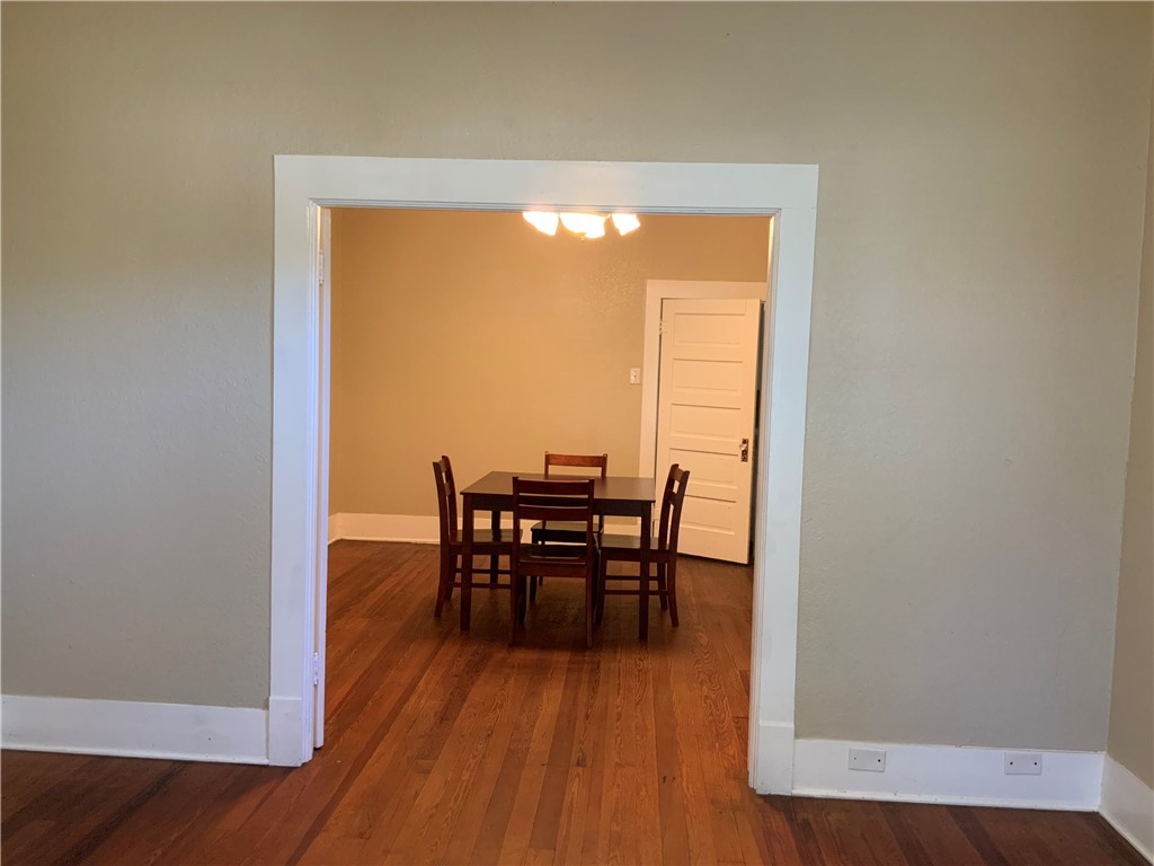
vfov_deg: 48.2
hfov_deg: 61.7
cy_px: 433
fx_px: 967
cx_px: 577
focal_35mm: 29
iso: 160
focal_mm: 3
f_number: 1.8
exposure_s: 1/60
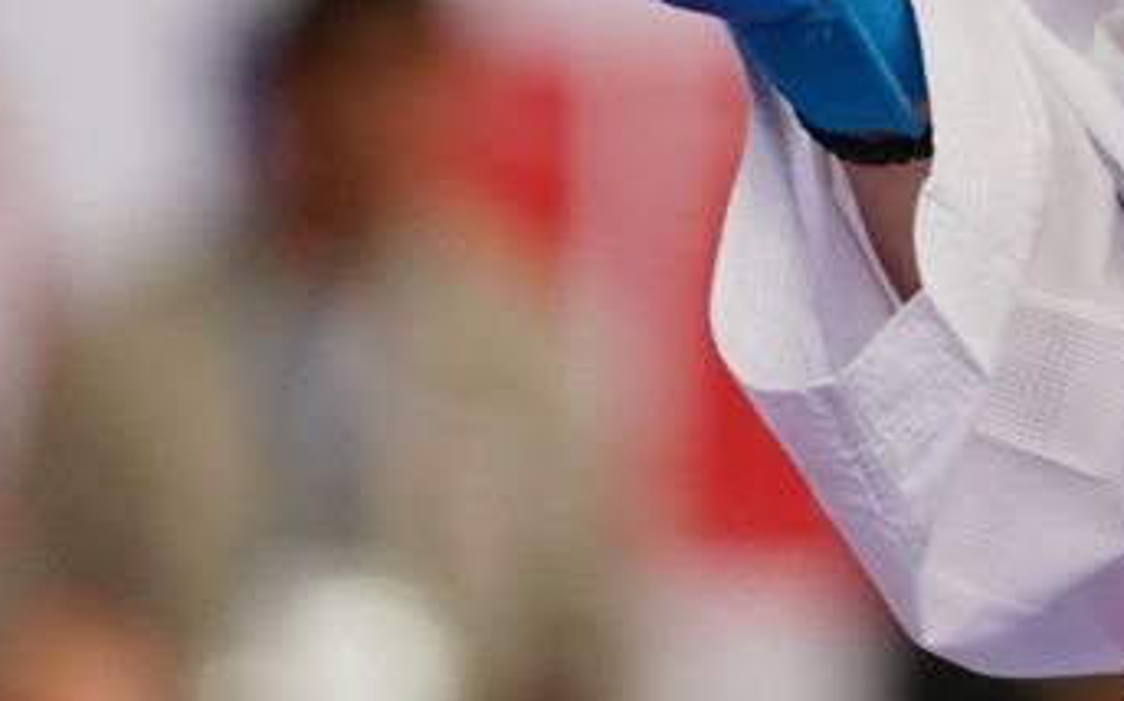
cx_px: 1632
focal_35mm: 1070
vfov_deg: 1.2
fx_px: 32761
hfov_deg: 2.0
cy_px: -737
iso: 2000
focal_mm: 200
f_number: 2.8
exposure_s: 1/1000
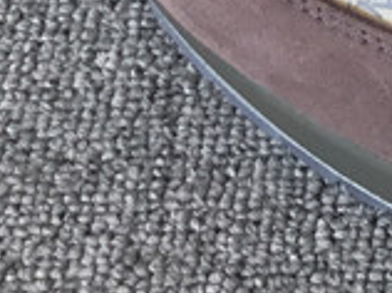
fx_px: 2001
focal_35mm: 177
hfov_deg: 10.0
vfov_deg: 7.6
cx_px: 893
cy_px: -488
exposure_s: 1/272
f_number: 2.4
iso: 25
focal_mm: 3.3
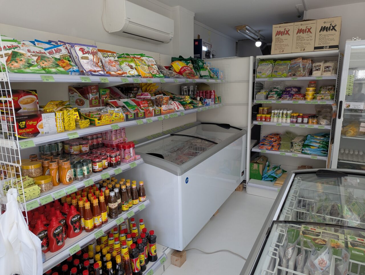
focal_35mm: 24
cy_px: 138
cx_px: 182
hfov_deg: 71.5
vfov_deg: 56.9
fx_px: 253
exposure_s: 1/249
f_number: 1.85
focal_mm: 6.81
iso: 41
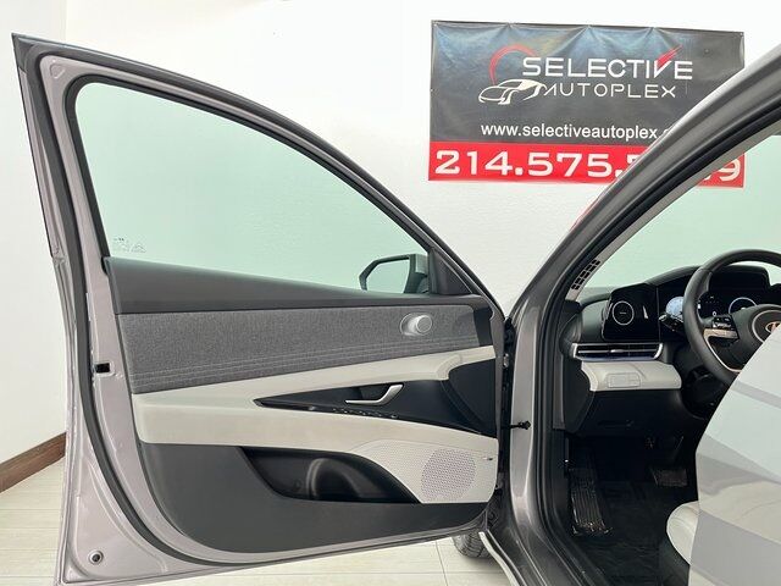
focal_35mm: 26
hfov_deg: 67.3
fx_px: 587
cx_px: 390
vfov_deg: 53.1
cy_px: 293
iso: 250
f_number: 1.6
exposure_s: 1/60
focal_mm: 5.1
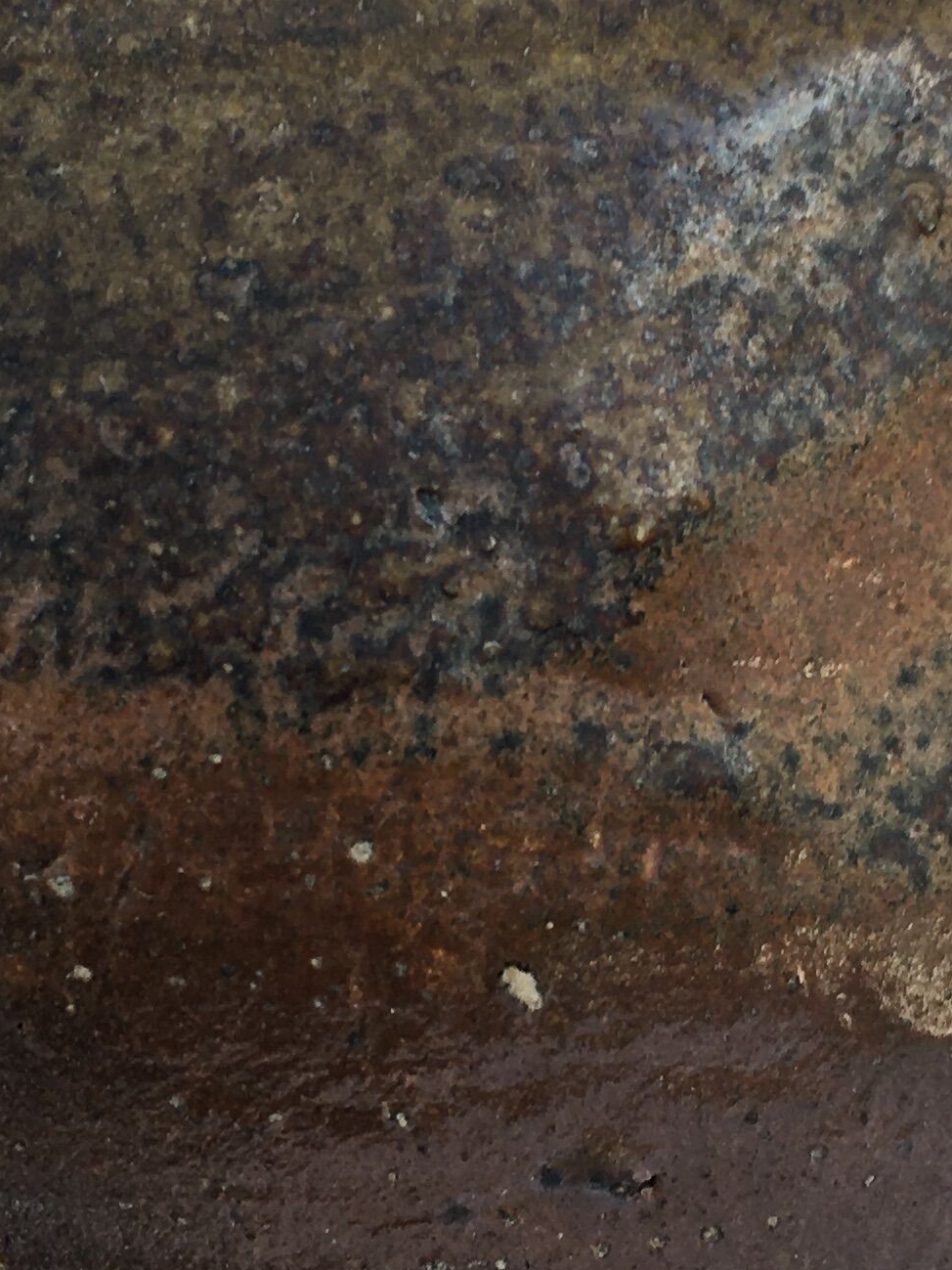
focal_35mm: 90
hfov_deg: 16.4
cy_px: 547
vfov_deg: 21.8
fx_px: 3301
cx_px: 362
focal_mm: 4.15
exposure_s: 1/129
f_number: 2.2
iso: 25
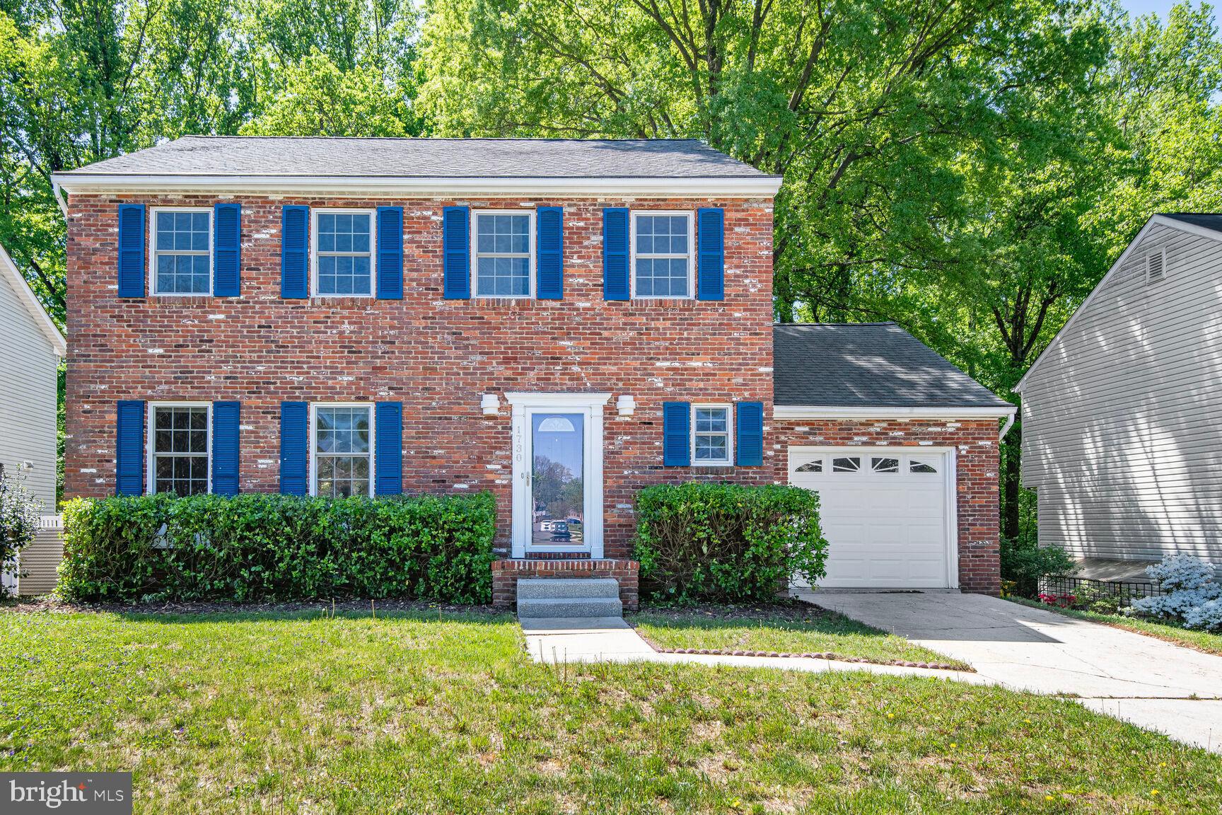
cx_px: 611
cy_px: 408
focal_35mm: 24
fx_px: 815
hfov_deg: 73.7
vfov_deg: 53.1
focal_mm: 24
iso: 200
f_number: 8
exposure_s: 1/250
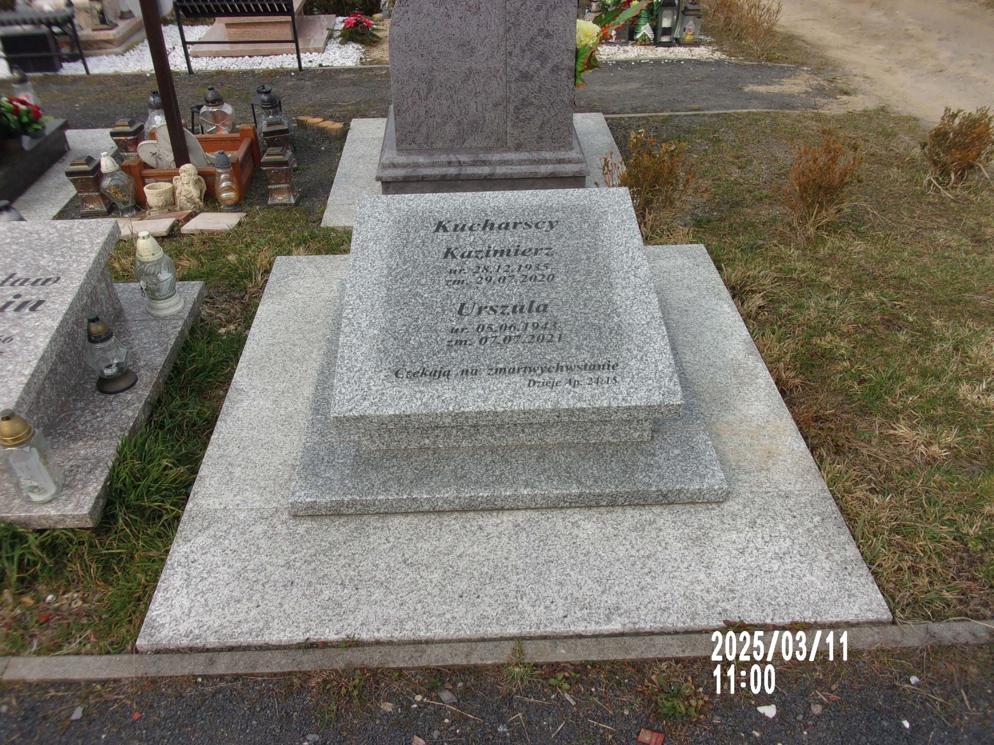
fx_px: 804
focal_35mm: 28
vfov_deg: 49.7
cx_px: 497
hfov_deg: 63.4
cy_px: 372
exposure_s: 1/85
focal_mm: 5.1
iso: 80
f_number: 10.8
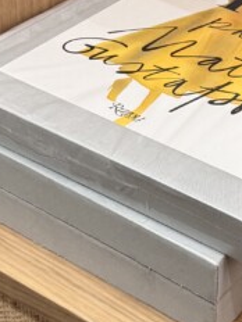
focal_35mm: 106
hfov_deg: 13.5
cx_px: 312
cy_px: 39
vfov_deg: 18.3
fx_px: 988
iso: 200
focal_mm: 6.76
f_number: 1.78
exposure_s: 1/60
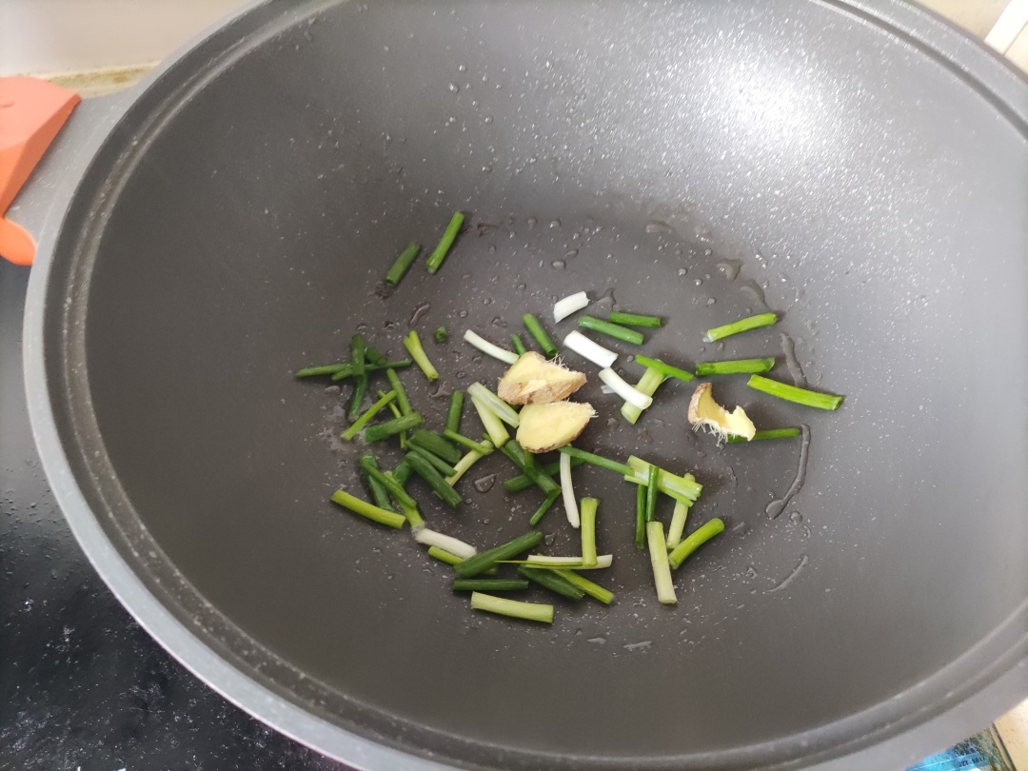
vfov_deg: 54.9
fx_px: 742
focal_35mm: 25
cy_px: 386
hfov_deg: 69.4
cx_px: 514
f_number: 1.79
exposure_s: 1/33
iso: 563
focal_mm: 4.71
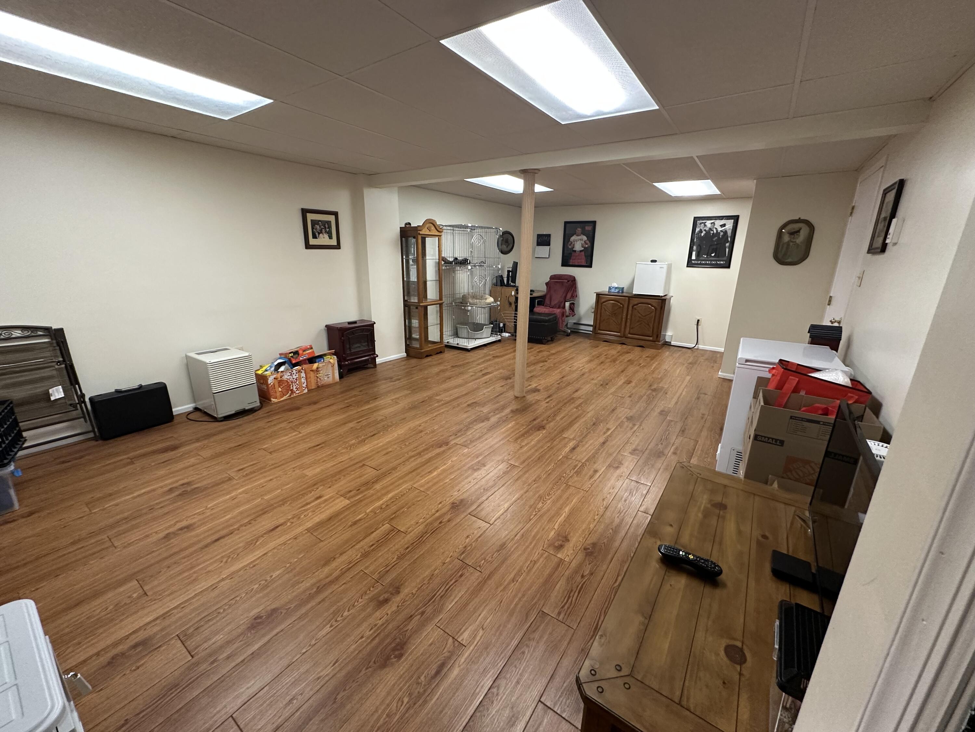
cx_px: 488
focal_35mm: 14
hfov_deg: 102.1
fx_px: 394
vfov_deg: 85.7
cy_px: 366
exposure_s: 1/60
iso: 320
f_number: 2.2
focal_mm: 2.22
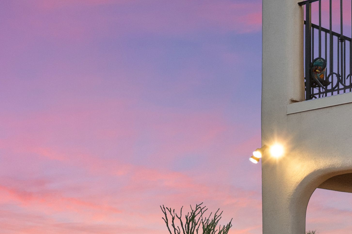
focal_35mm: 86
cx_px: 132
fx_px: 841
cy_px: 278
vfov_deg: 15.3
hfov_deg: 23.6
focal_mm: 13.1
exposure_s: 1/7
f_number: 4.5
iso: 320
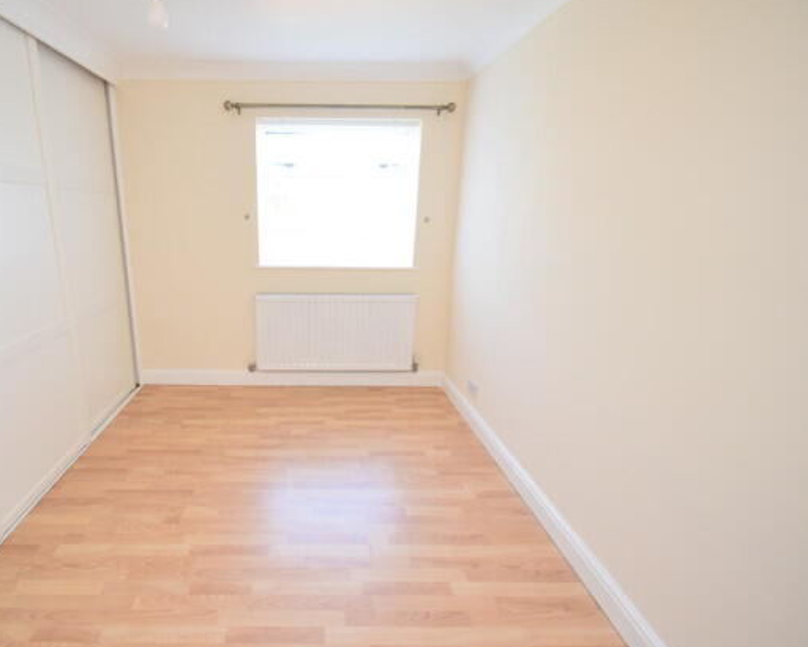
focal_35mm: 18
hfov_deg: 84.8
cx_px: 305
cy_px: 321
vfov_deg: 73.8
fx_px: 431
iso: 800
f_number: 4.5
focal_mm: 10
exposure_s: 1/80
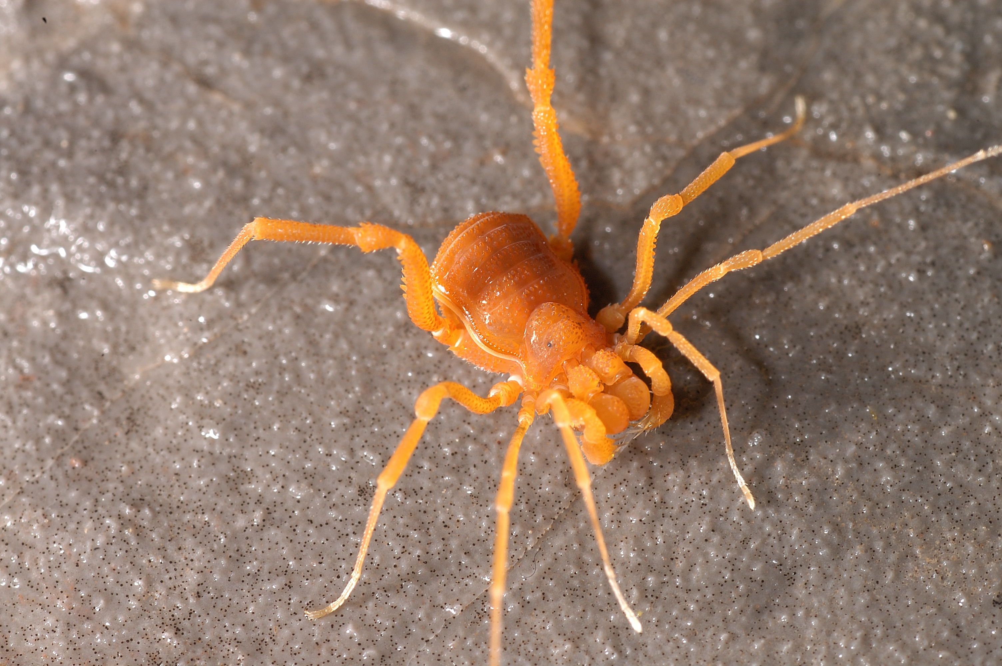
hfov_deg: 13.1
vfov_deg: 8.7
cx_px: 501
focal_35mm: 158
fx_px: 4380
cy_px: 333
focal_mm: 105
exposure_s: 1/160
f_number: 25
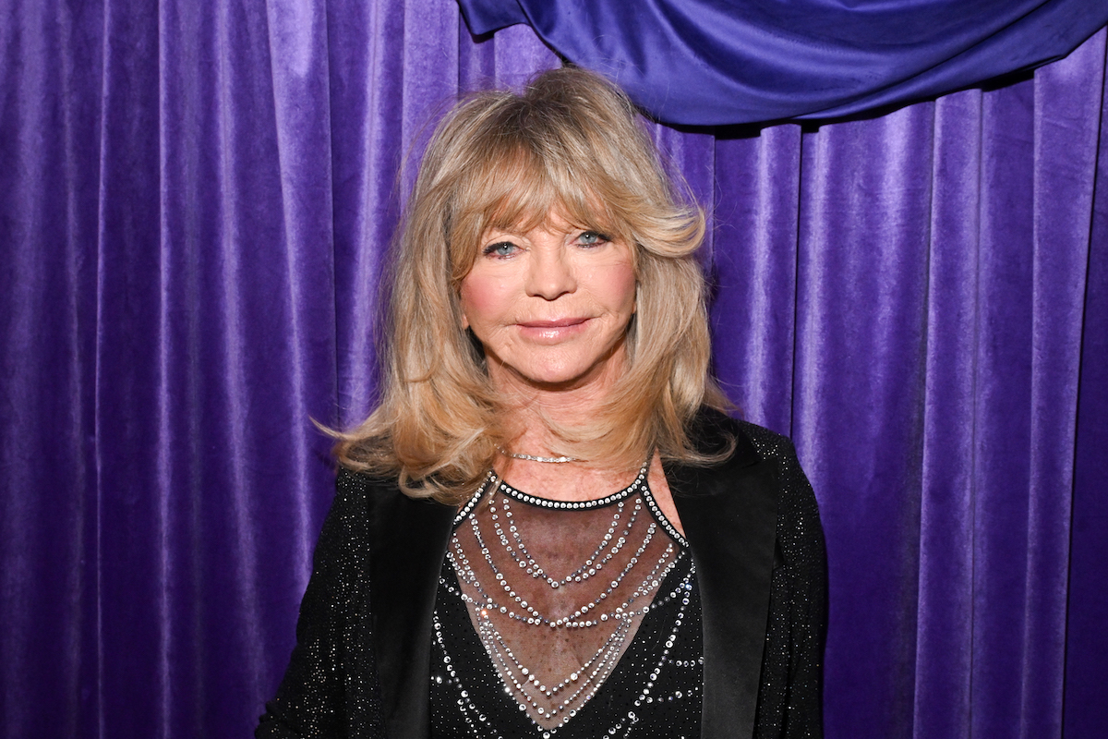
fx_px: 1323
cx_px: 554
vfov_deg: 31.2
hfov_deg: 45.4
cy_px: 370
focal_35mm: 43
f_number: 8
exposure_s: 1/160
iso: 2500
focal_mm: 43
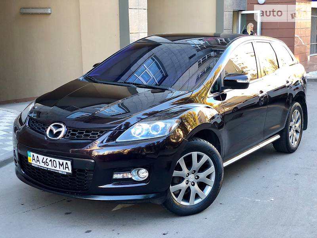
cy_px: 119
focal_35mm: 52
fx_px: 476
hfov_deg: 36.8
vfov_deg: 28.0
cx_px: 158
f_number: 2.4
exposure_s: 1/50
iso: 50
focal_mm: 6
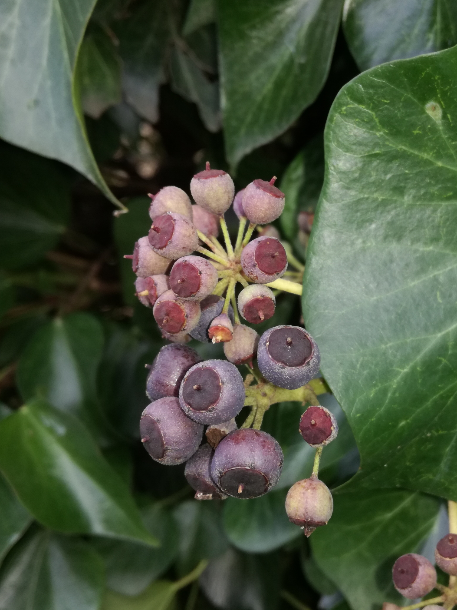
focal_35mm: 40
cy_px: 302
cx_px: 324
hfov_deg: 35.4
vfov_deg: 46.8
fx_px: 704
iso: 50
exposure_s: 1/50
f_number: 2
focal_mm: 3.79
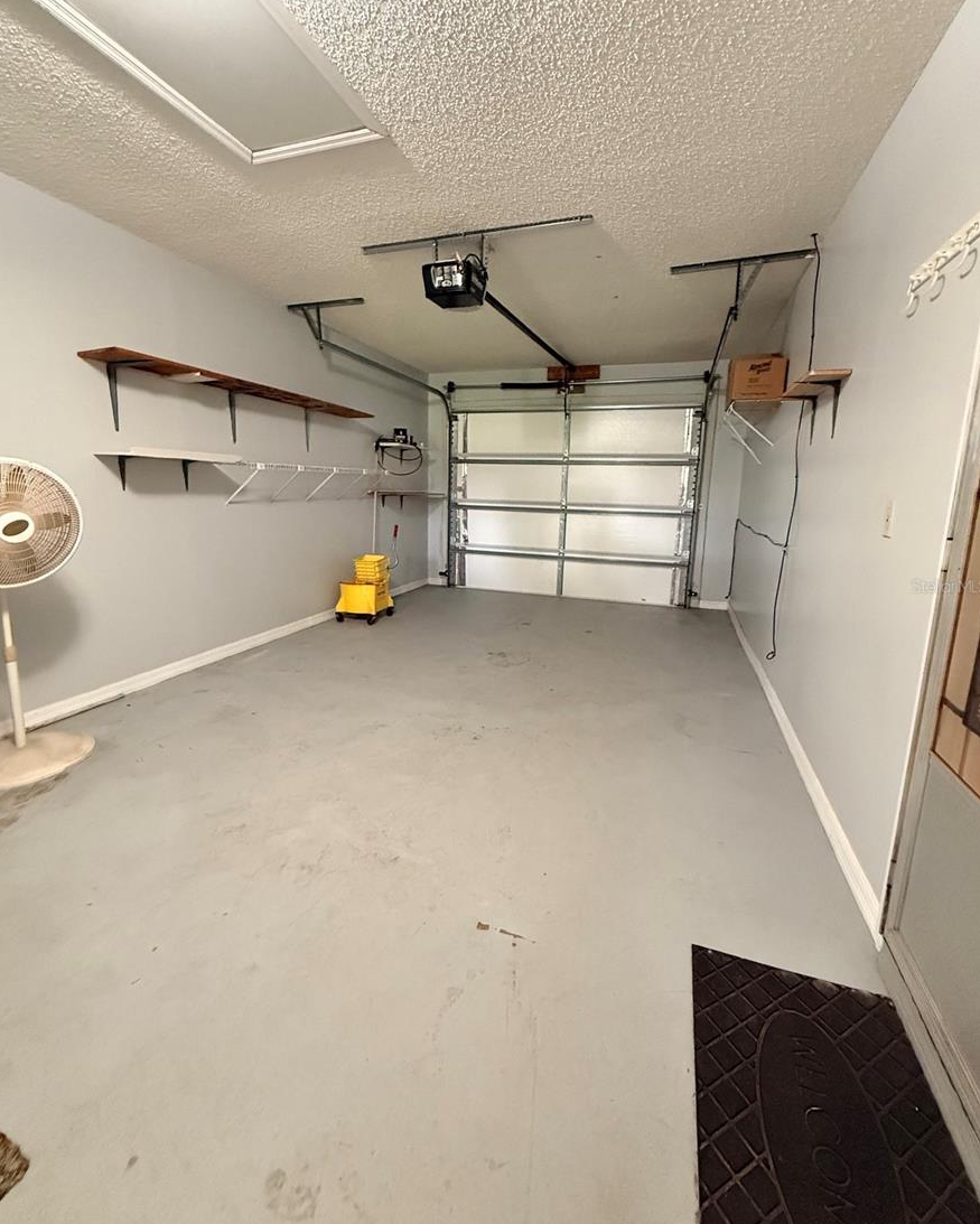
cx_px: 487
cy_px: 586
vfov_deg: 96.7
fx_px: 544
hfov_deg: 84.1
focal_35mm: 15
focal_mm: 2.22
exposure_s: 1/60
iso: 1000
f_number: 2.2
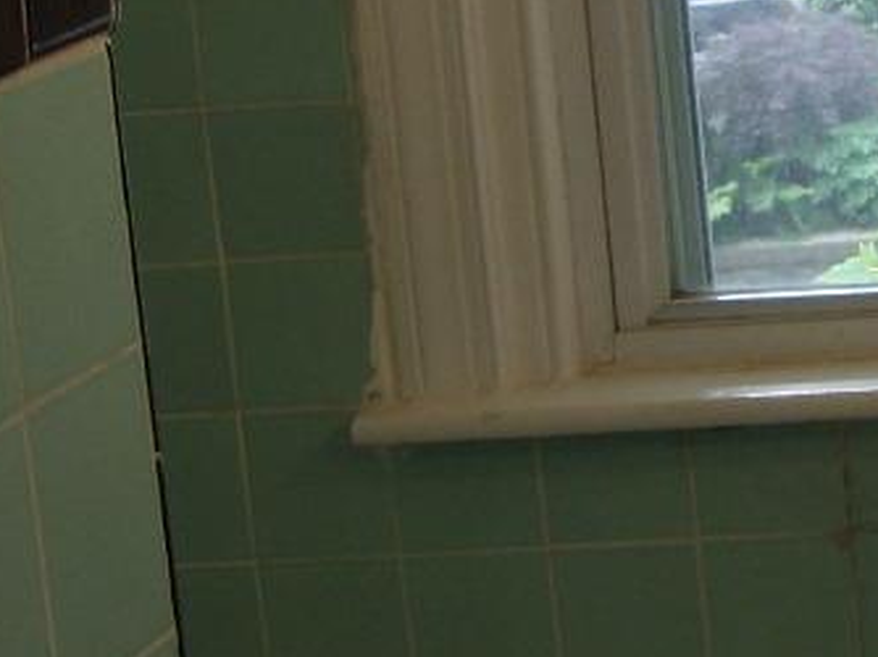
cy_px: 168
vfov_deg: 9.0
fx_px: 4157
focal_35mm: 164
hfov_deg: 11.4
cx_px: 1412
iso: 50
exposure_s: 1/31
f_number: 2.8
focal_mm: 6.3
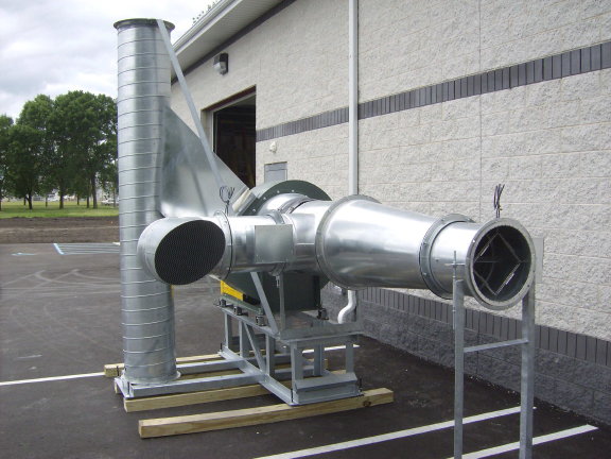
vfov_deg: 39.7
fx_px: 635
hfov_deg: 51.4
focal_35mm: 36
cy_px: 230
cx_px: 306
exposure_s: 1/414
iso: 100
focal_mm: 6
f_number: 4.7
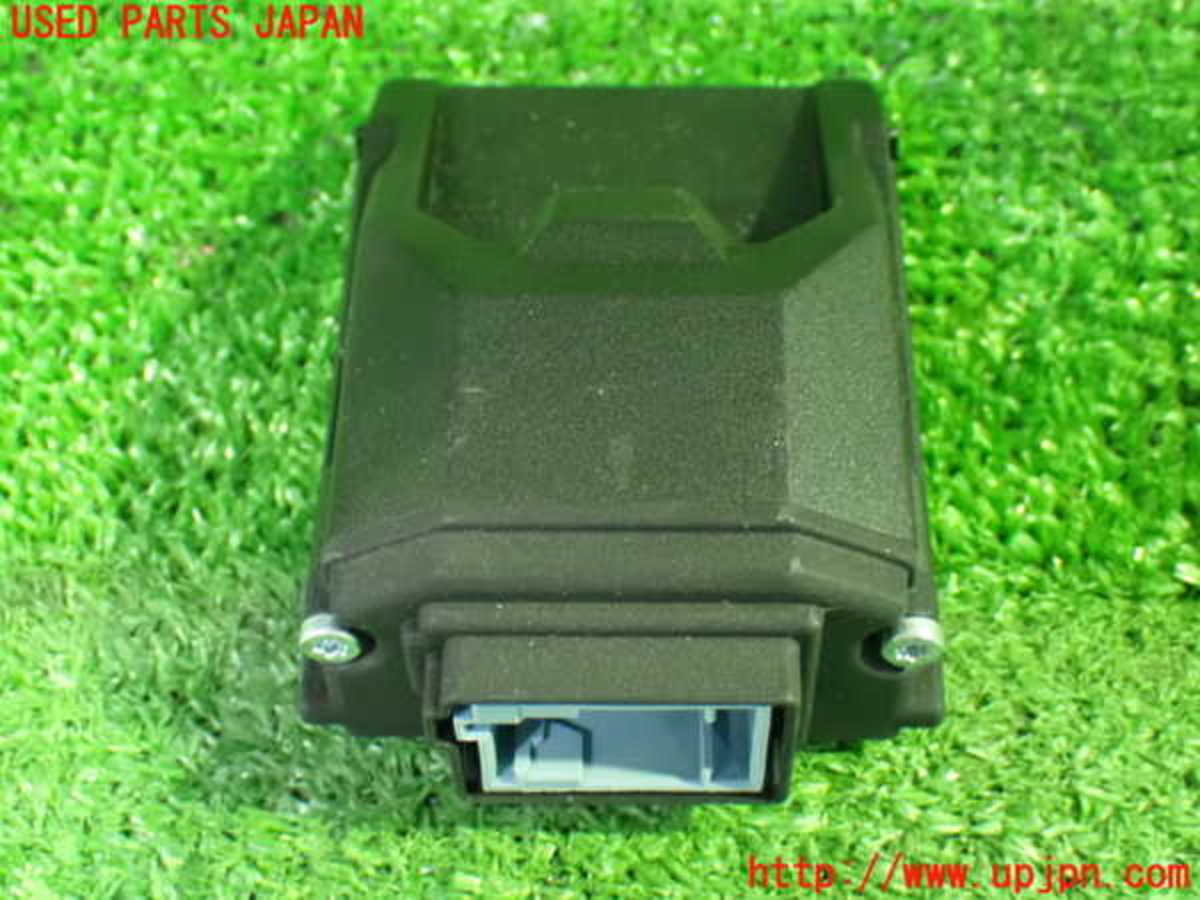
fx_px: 2011
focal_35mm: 58
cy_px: 450
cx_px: 600
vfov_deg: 25.2
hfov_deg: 33.2
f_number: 3.5
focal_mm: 10.35
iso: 1600
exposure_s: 1/15
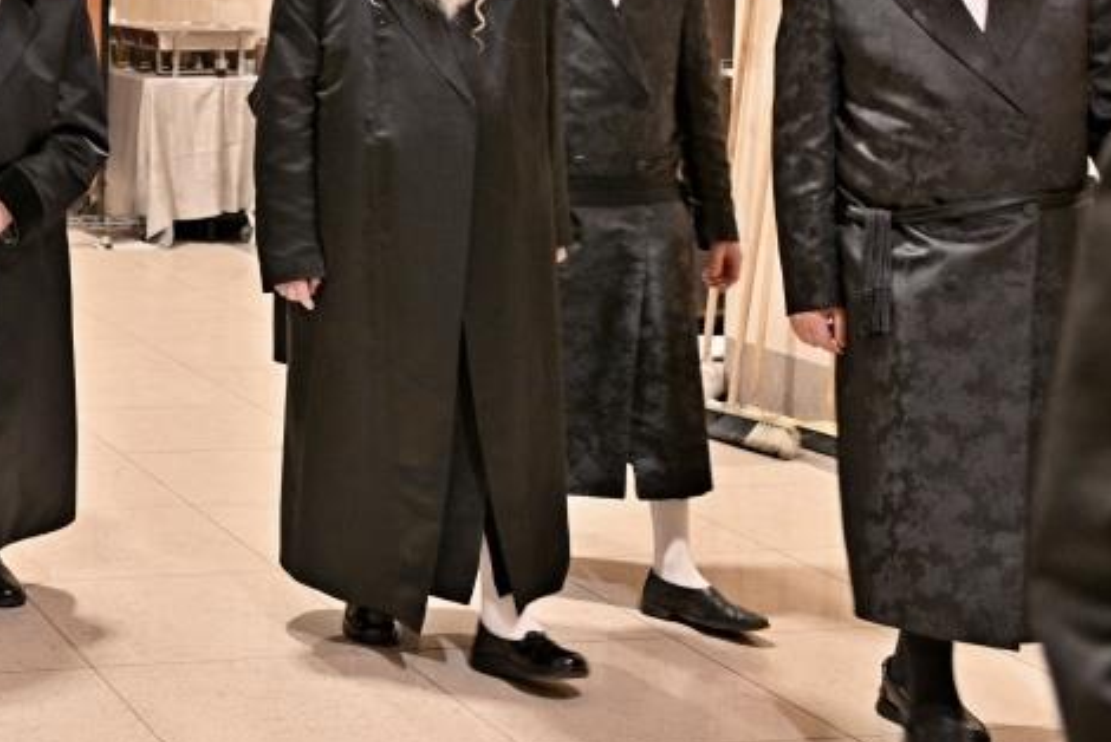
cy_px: 89
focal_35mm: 74
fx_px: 2285
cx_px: -54
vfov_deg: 18.2
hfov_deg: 25.7
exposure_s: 1/100
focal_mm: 34
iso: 500
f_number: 4
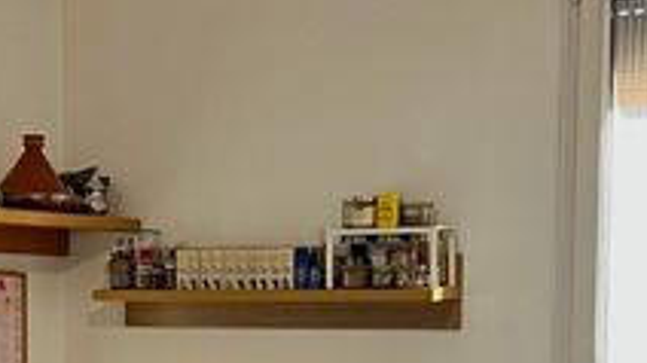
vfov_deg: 11.1
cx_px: 165
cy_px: 461
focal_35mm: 107
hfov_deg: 19.9
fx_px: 1835
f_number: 1.5
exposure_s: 1/50
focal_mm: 5.7
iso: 125
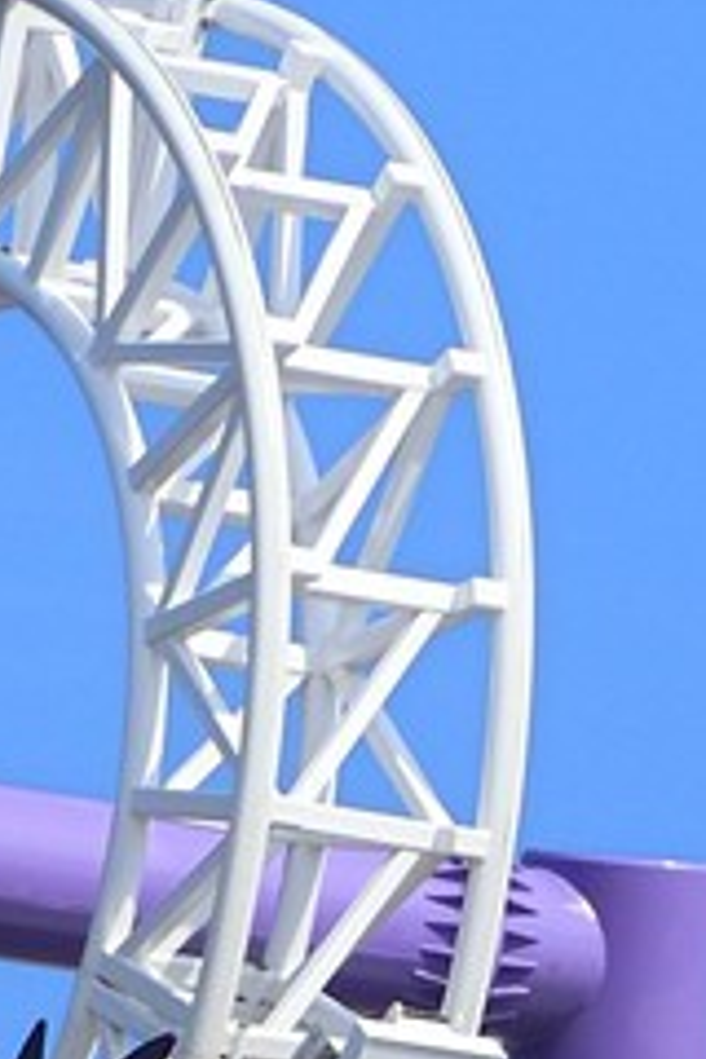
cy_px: 3049
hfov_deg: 1.0
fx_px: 39298
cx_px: -918
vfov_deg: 1.5
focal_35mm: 1336
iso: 200
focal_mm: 200
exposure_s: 1/800
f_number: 11
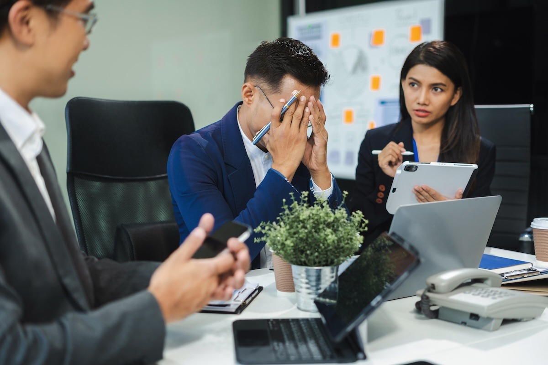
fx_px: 761
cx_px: 274
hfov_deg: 39.6
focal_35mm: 50
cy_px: 182
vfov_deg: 27.0
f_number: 2.2
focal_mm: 50
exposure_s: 1/125
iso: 250
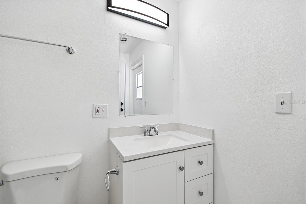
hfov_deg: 100.4
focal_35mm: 15
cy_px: 102
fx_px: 127
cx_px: 153
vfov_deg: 77.3
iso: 100
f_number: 7.1
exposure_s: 1/50
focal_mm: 10
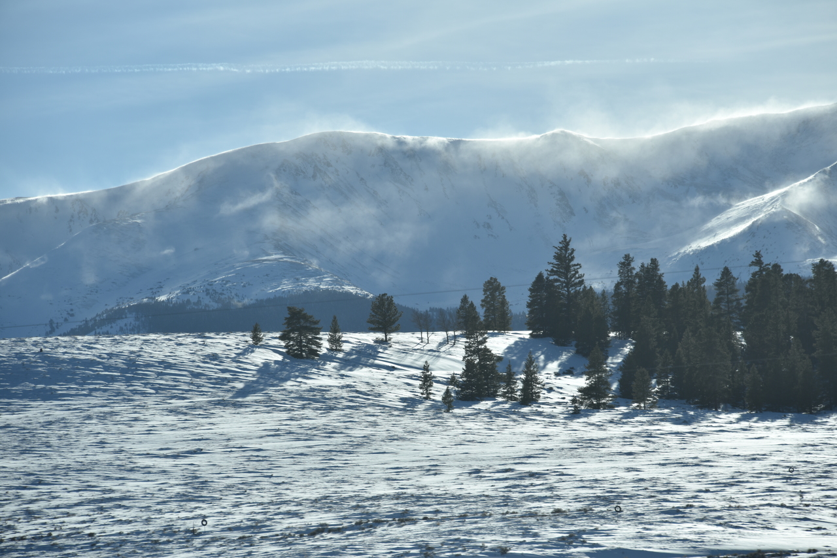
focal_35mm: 210
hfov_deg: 9.8
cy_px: 279
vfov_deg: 6.5
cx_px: 418
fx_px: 4883
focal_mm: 210
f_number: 10
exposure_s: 1/500
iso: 100
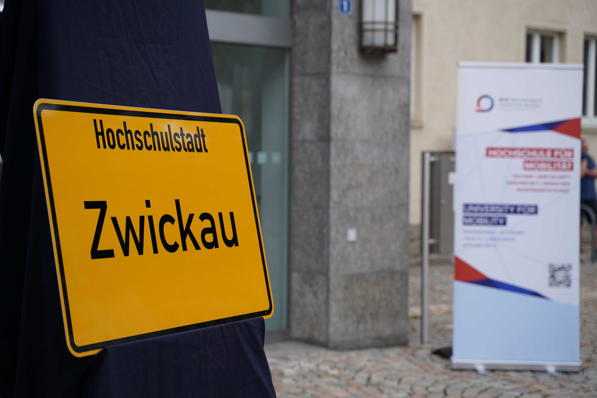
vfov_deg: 18.2
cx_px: 298
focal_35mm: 75
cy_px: 199
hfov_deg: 27.0
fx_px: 1244
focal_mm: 75
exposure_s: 1/160
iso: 100
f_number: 4
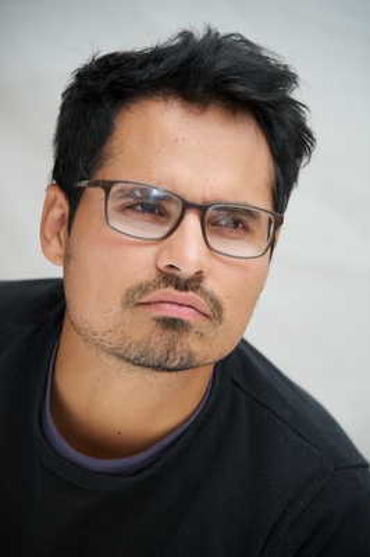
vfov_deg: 9.8
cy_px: 278
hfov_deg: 6.5
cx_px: 185
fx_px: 3243
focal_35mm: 210
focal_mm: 210
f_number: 5.6
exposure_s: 1/60
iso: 1000
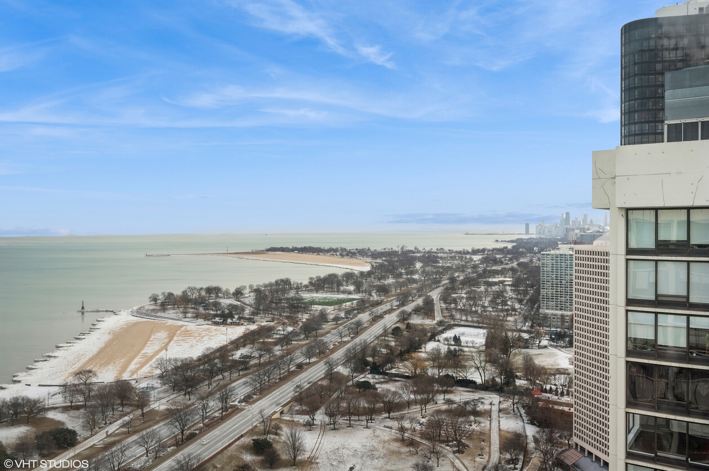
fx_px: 590
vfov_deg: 43.6
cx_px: 354
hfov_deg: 62.0
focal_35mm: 30
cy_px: 236
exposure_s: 1/60
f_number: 13
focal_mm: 30
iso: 100
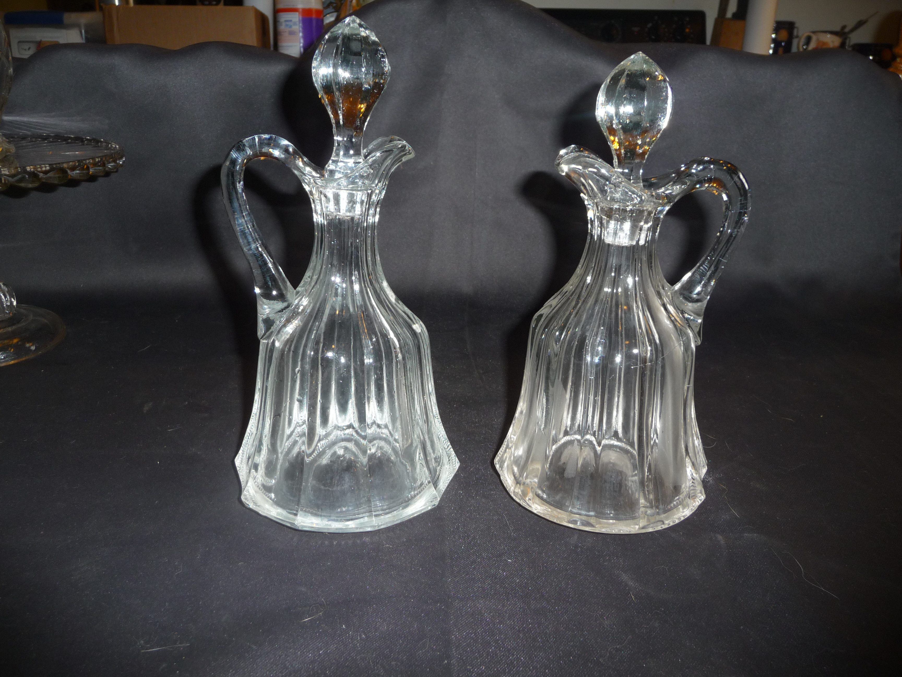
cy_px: 338
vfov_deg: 49.7
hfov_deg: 63.4
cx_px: 451
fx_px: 730
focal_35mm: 28
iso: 100
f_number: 3.3
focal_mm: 4.7
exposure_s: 1/30
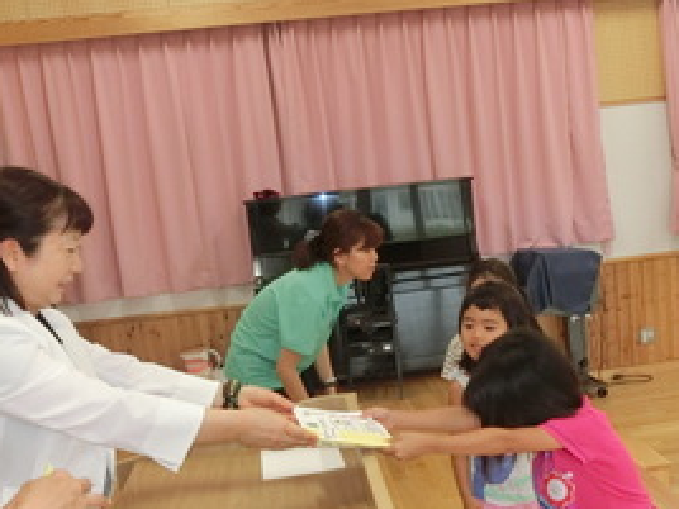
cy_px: 367
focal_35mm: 52
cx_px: 403
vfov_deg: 27.7
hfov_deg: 36.7
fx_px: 1020
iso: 400
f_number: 3.7
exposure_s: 1/60
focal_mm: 5.2
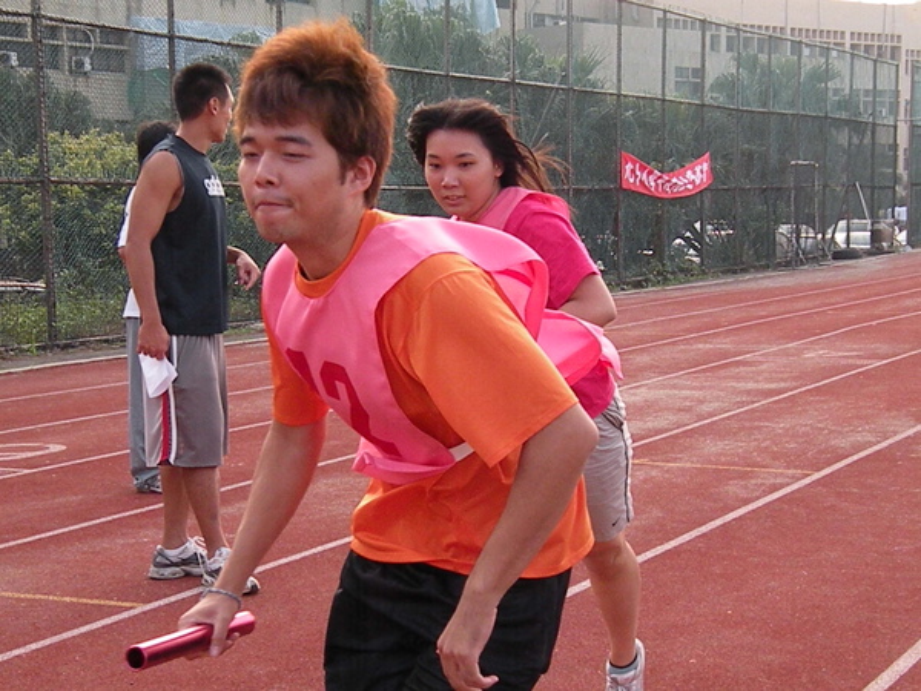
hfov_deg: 29.0
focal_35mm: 67
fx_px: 1783
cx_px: 460
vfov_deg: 21.9
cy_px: 346
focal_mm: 11.9
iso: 640
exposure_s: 1/954
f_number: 4
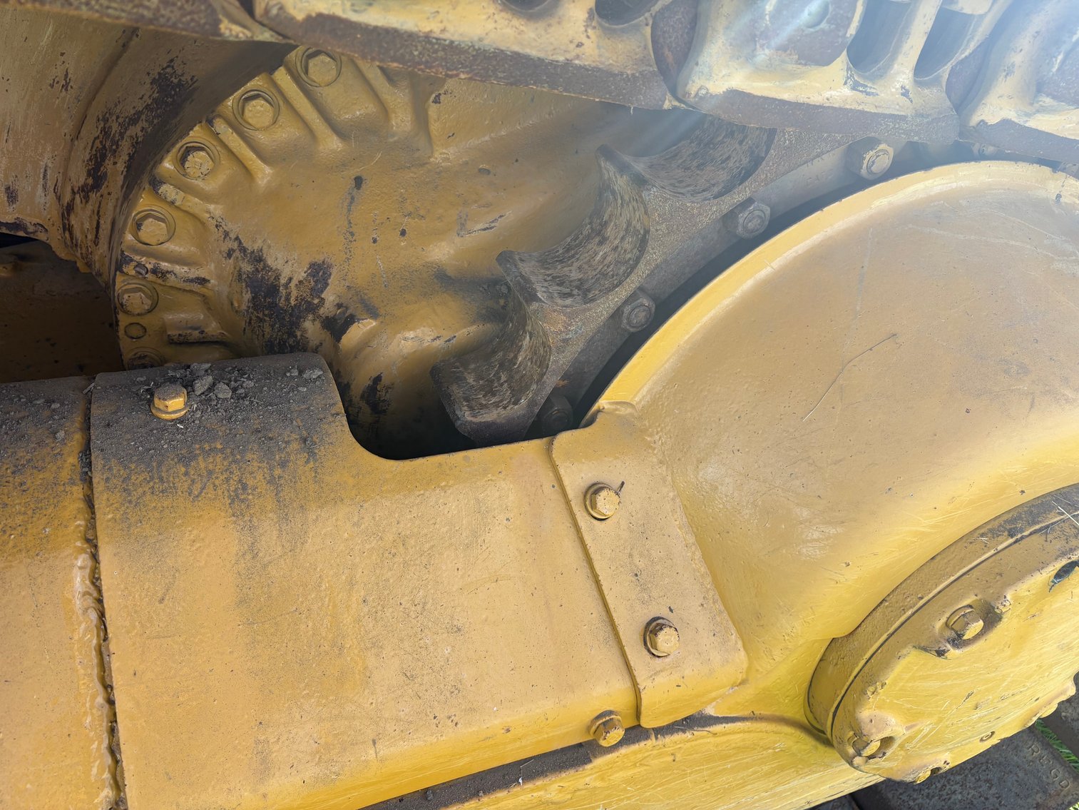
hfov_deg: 67.3
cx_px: 540
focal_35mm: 26
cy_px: 405
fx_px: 810
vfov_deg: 53.1
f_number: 1.6
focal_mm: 5.96
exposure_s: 1/417
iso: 50
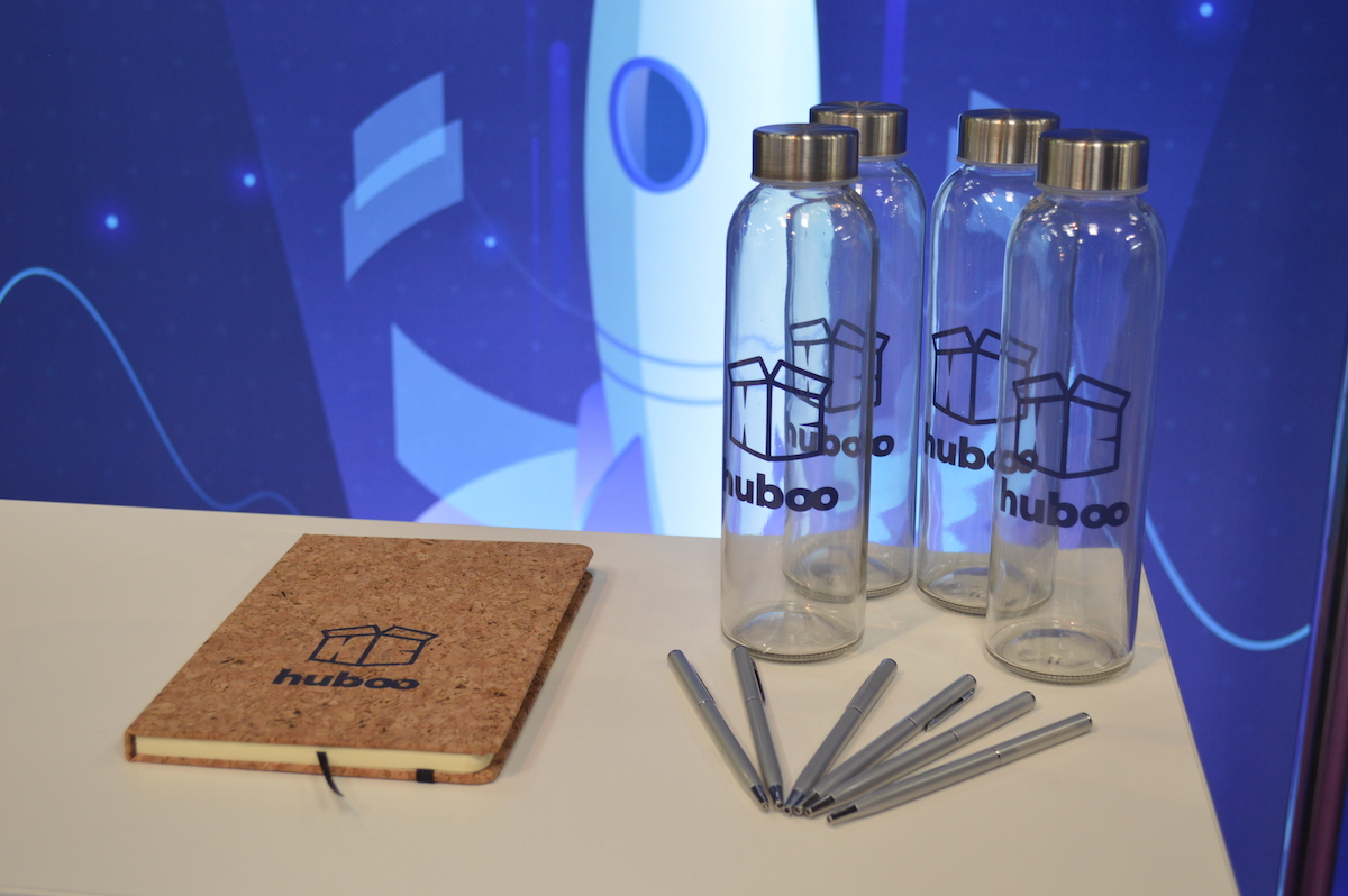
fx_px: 1796
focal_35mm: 48
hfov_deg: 41.1
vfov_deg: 28.0
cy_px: 448
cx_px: 674
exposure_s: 1/30
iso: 400
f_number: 4.8
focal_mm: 32
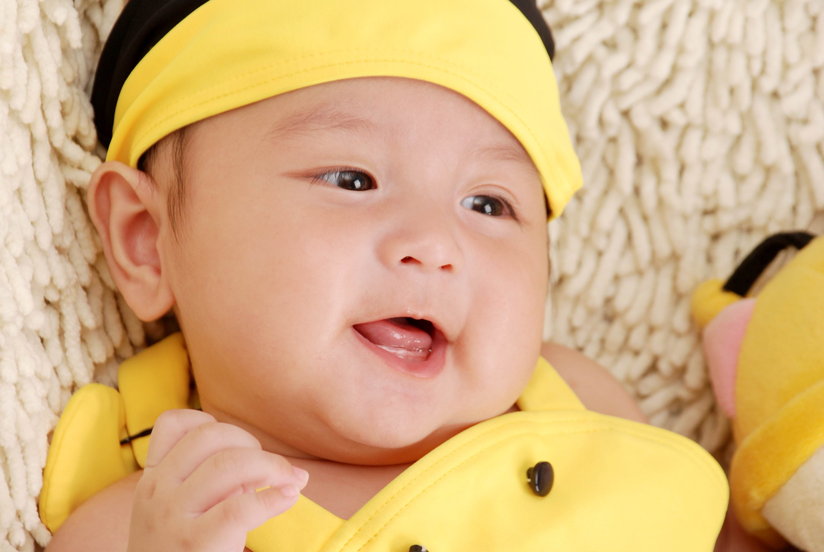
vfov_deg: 8.7
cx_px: 412
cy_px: 276
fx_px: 3609
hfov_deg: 13.0
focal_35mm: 158
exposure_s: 1/125
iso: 100
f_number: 6.3
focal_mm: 105
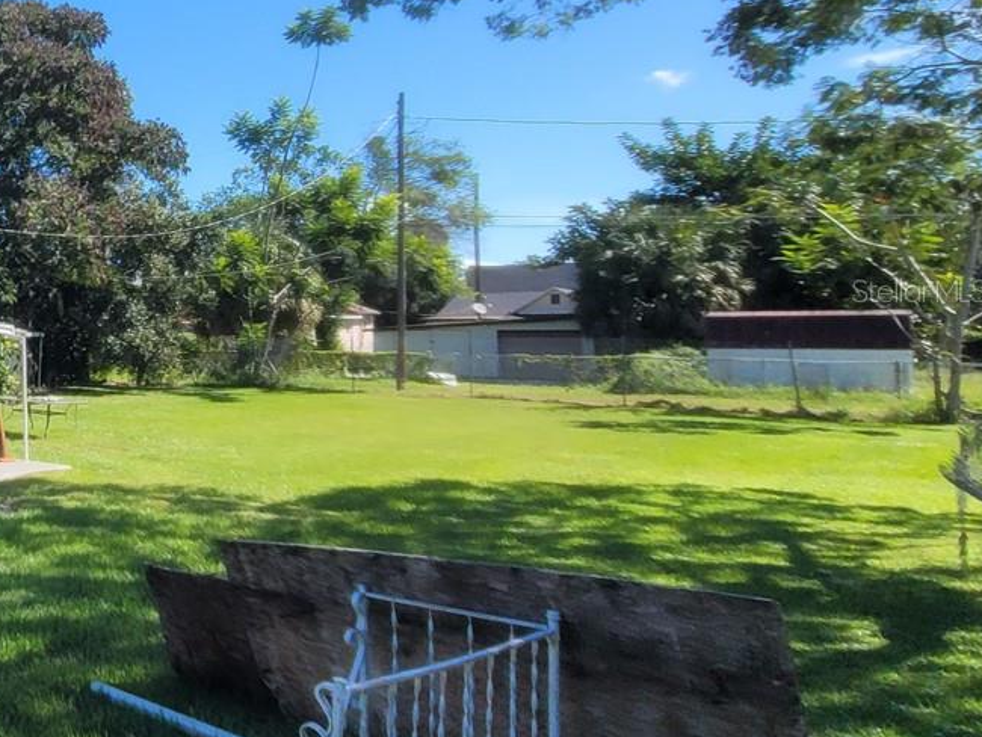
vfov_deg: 43.9
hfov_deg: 39.5
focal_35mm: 32
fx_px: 908
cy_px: 290
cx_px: -215
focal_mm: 2.2
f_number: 2.2
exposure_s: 1/1050
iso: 64
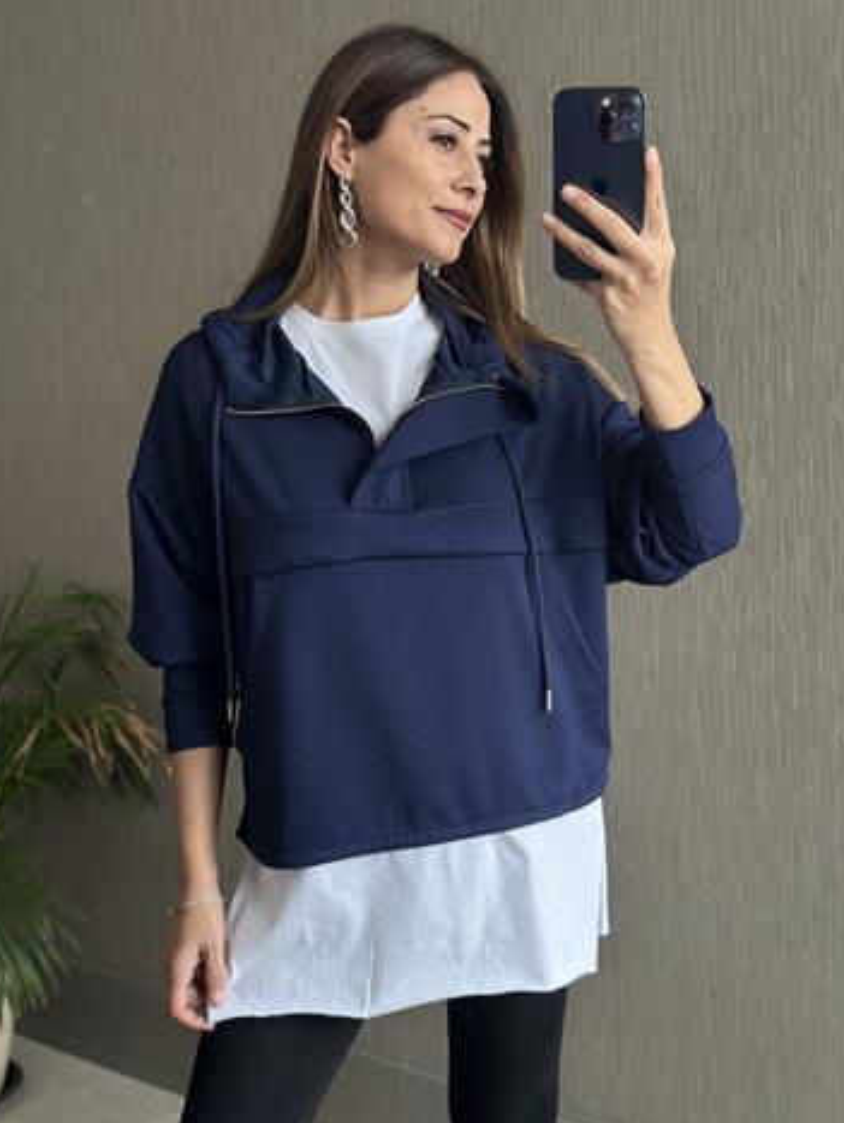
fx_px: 1688
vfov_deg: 36.8
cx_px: 442
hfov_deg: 28.1
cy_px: 548
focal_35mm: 52
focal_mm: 6.86
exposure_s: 1/33
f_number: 1.78
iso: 250
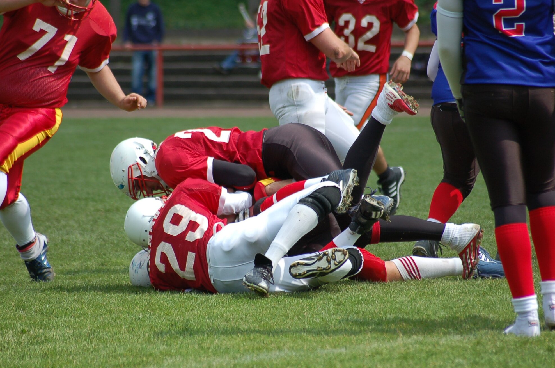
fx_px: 5647
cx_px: 282
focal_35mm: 367
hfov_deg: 5.6
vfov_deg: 3.7
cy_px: 193
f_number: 5.3
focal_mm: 220
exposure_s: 1/1000
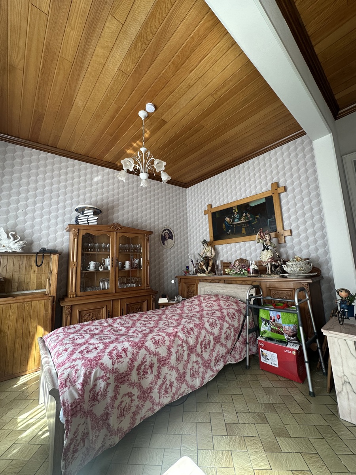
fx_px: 192
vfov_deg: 102.1
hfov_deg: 85.7
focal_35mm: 14
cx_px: 178
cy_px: 238
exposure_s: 1/99
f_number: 2.2
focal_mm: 2.22
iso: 100
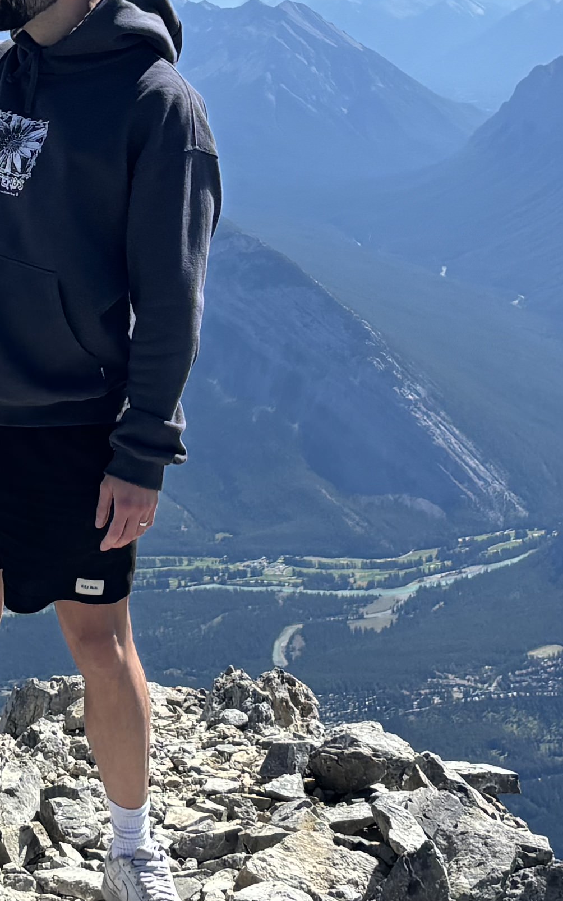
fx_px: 2405
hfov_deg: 13.3
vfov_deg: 20.9
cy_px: 134
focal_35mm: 98
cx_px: 103
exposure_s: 1/4630
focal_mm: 5.96
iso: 50
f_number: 1.6
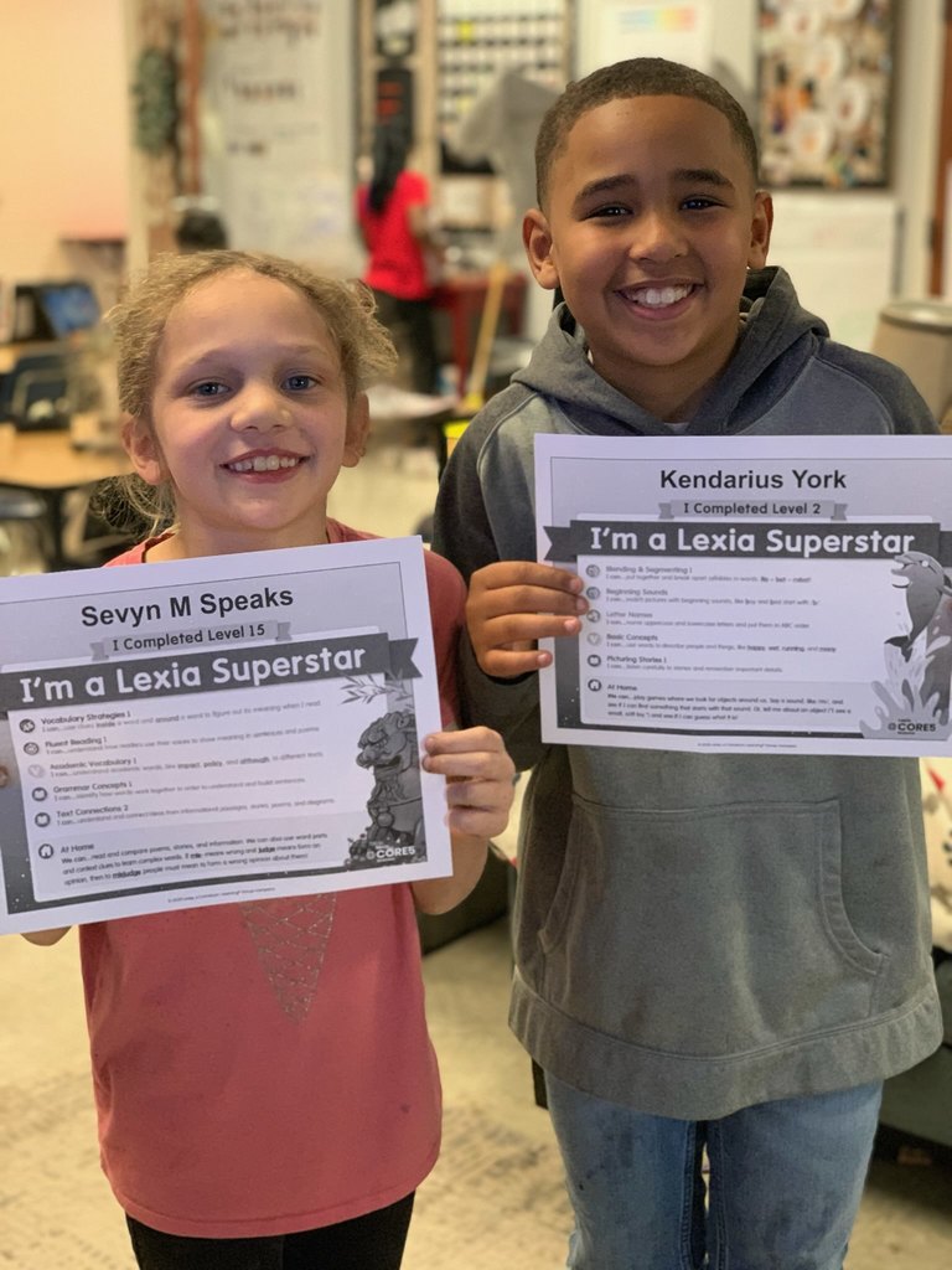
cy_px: 635
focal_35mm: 52
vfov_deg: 36.8
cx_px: 476
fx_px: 1907
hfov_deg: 28.0
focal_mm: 6
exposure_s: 1/60
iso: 400
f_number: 2.4
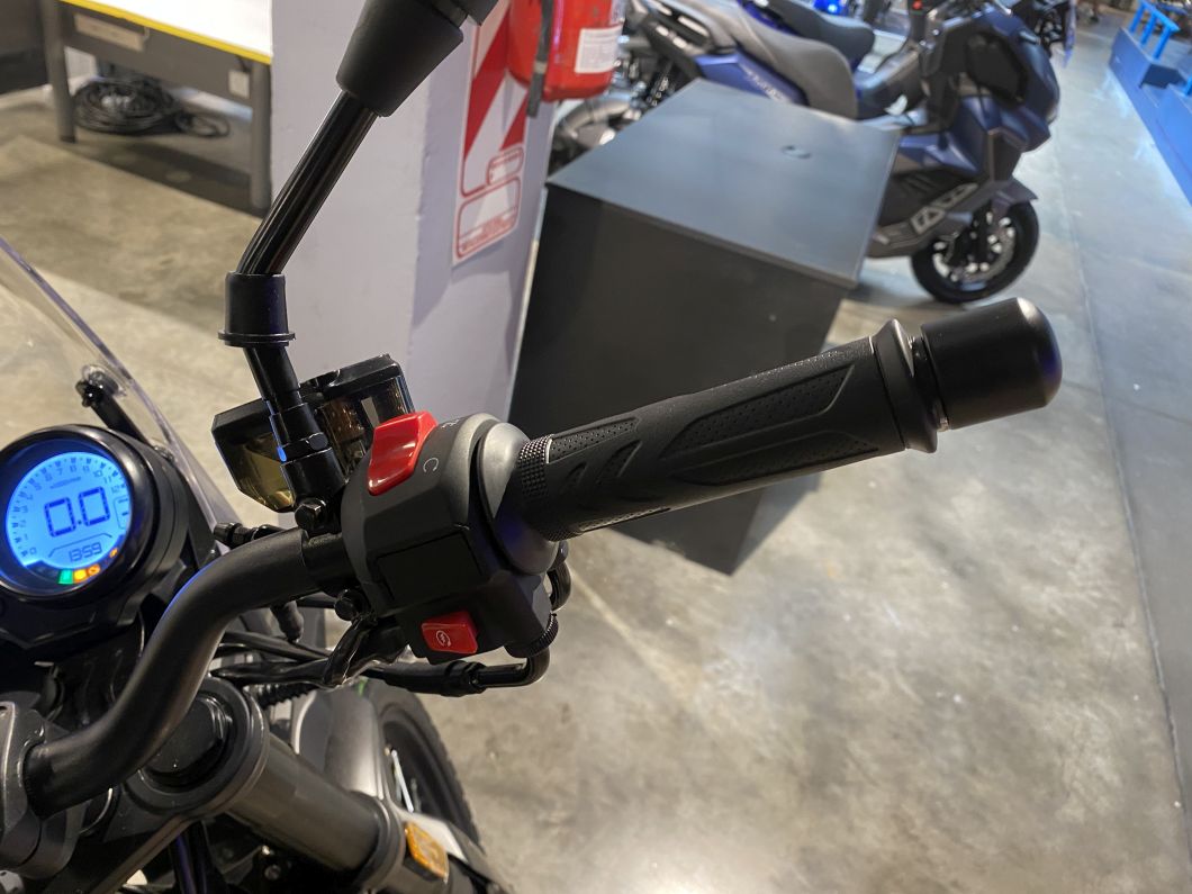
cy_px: 447
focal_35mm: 26
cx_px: 596
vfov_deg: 53.1
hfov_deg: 67.3
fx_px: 895
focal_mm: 4.25
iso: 160
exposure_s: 1/50
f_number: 1.8
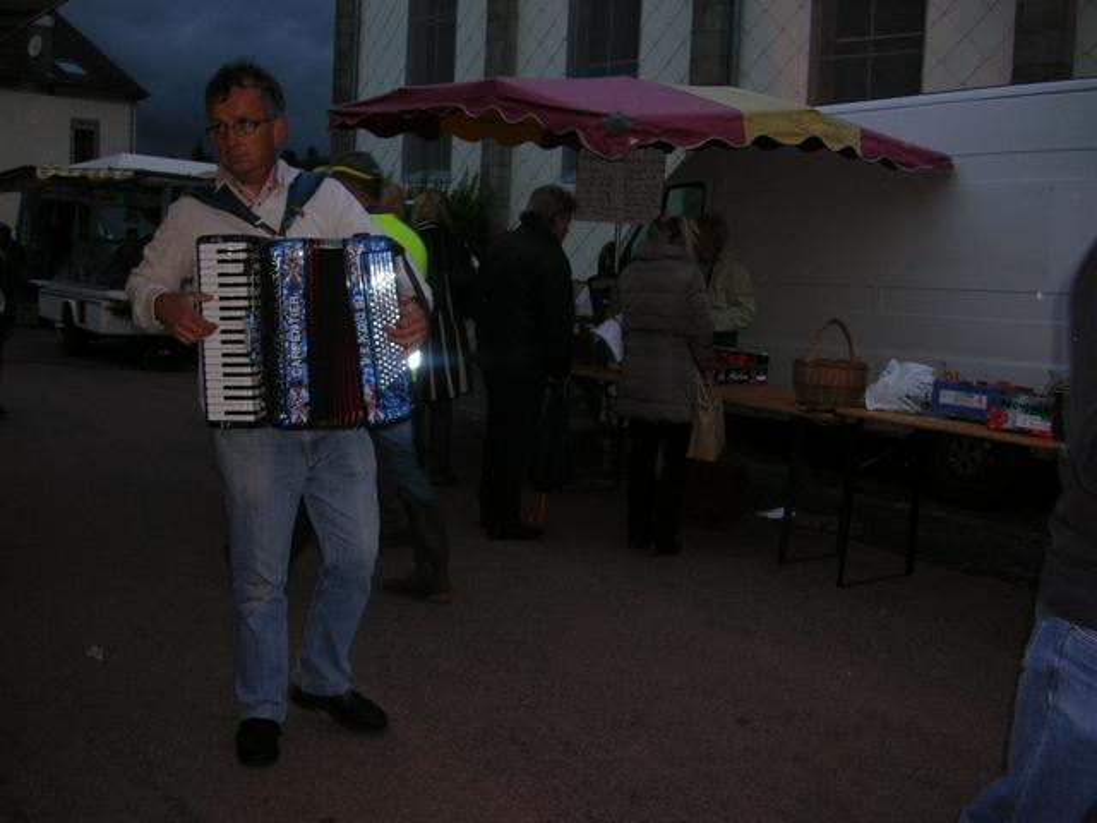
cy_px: 412
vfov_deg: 40.7
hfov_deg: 52.6
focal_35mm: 35
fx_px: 1109
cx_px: 548
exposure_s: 1/60.1
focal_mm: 5.8
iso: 50
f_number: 2.8
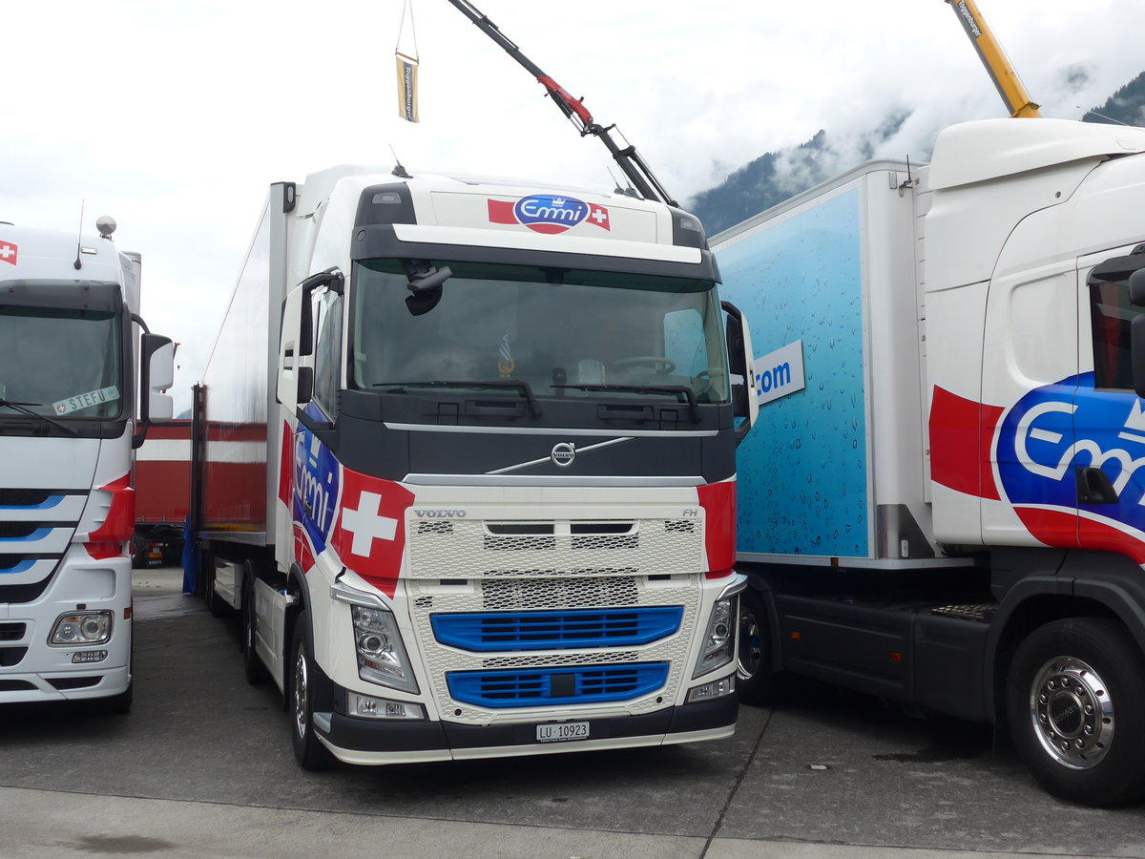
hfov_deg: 51.4
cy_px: 430
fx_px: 1191
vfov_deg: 39.7
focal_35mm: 36
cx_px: 572
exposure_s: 1/800
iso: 80
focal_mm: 7.5
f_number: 2.8
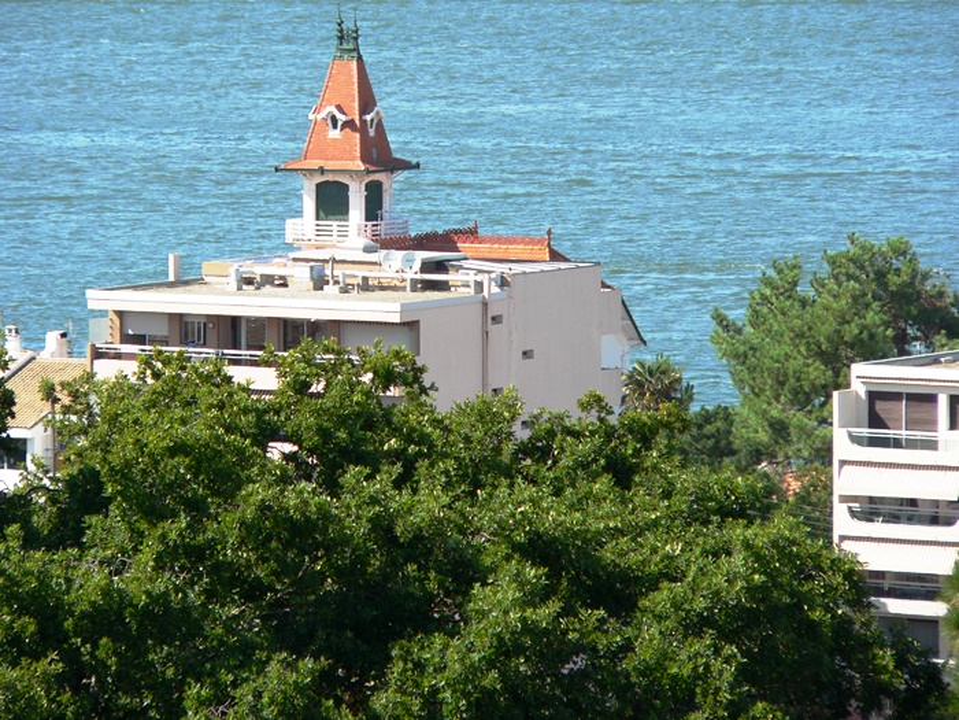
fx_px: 11331
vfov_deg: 3.6
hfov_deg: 4.8
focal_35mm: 409
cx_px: 480
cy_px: 360
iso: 80
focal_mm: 68
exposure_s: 1/400
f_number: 4
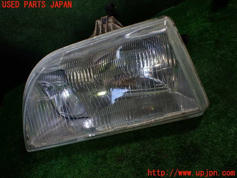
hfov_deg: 60.0
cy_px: 89
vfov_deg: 46.8
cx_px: 118
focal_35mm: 30
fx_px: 205
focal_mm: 5.4
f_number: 2.3
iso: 200
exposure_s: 1/125
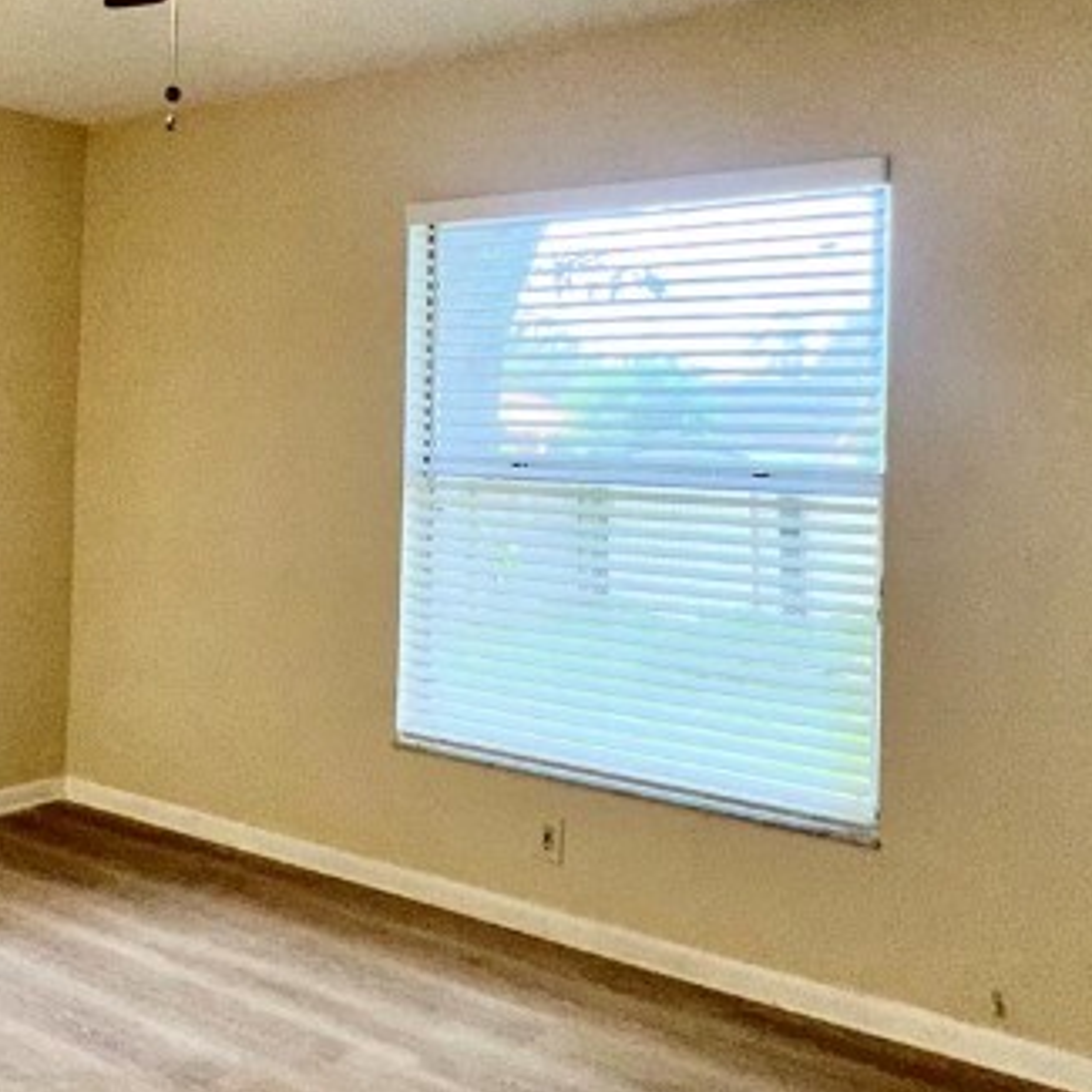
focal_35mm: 39
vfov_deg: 42.5
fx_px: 1392
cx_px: 212
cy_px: 407
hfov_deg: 41.0
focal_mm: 2.22
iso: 40
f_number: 2.2
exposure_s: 1/122
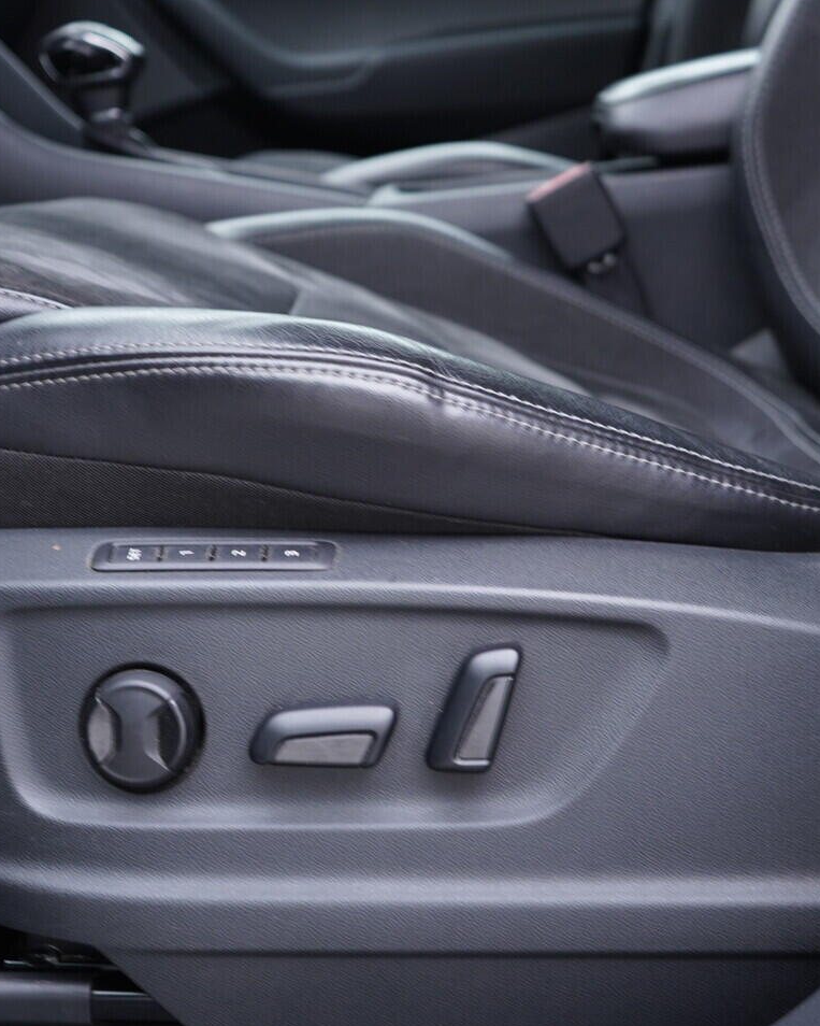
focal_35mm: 51
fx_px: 1547
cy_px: 515
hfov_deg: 29.7
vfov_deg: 36.7
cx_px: 384
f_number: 2.8
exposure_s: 1/40
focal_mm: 24
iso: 250
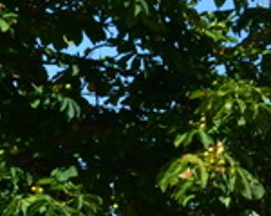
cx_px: 466
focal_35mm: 331
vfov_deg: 4.6
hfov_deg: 5.8
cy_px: 346
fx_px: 2655
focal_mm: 44
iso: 400
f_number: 11
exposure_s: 1/500
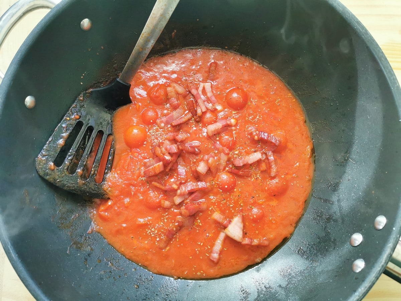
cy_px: 150
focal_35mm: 27
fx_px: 313
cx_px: 200
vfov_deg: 51.4
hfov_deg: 65.3
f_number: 1.6
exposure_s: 1/50
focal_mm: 5.56
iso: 200
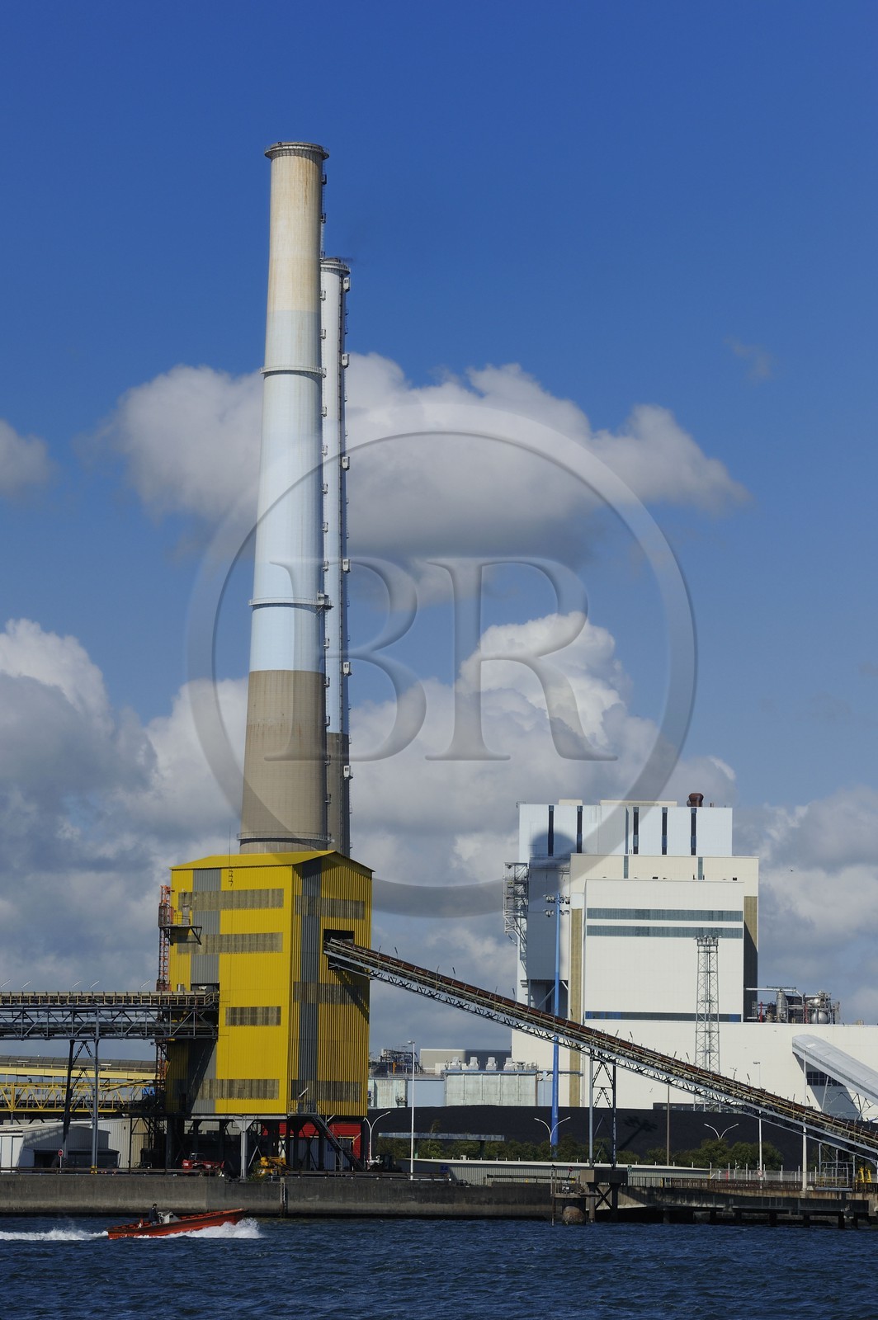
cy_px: 660
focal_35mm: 125
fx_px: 4580
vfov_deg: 16.4
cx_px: 439
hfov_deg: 10.9
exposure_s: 1/640
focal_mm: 125
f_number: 11
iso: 200
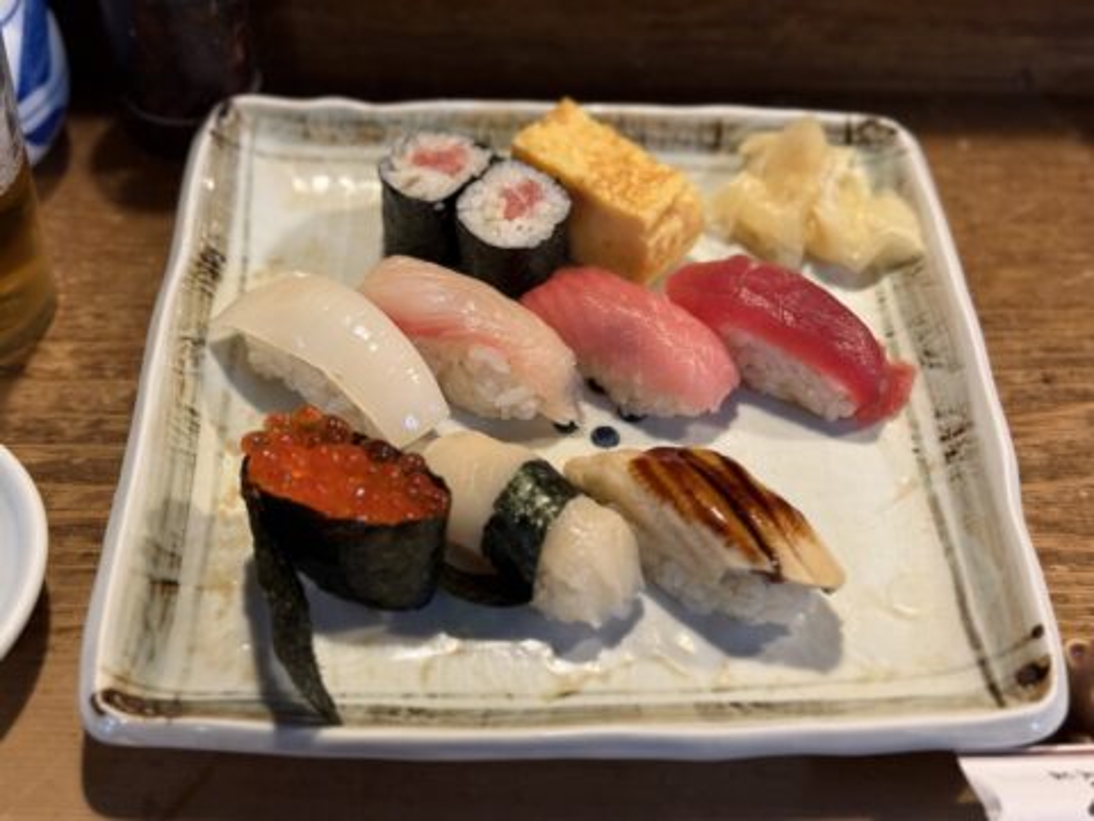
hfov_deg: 39.7
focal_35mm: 48
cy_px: 410
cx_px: 547
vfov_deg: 30.3
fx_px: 1517
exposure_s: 1/50
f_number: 1.78
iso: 250
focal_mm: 6.76
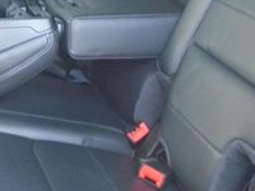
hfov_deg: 23.5
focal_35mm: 83
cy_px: 25
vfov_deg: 17.6
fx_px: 611
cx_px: 111
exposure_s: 1/25
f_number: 3.2
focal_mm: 4.6
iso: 400
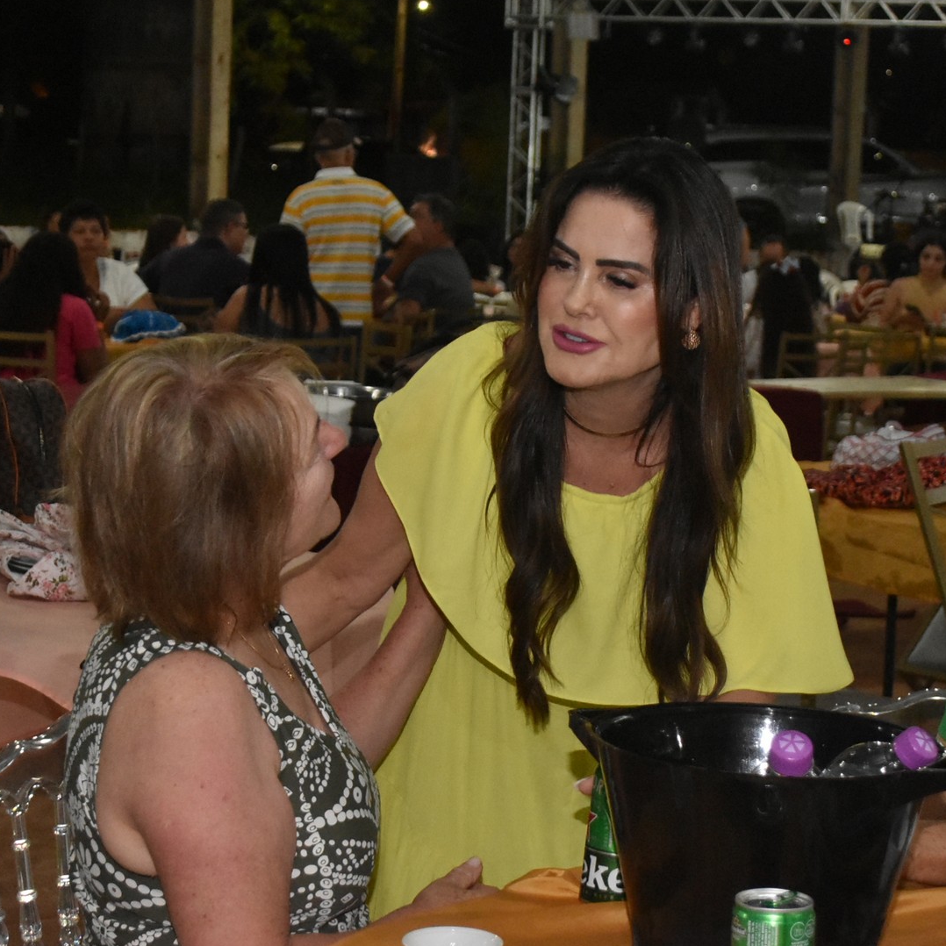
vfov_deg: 20.4
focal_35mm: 85
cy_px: 478
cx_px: 466
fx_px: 2628
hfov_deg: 20.4
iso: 5000
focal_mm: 40
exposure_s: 1/80
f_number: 5.3
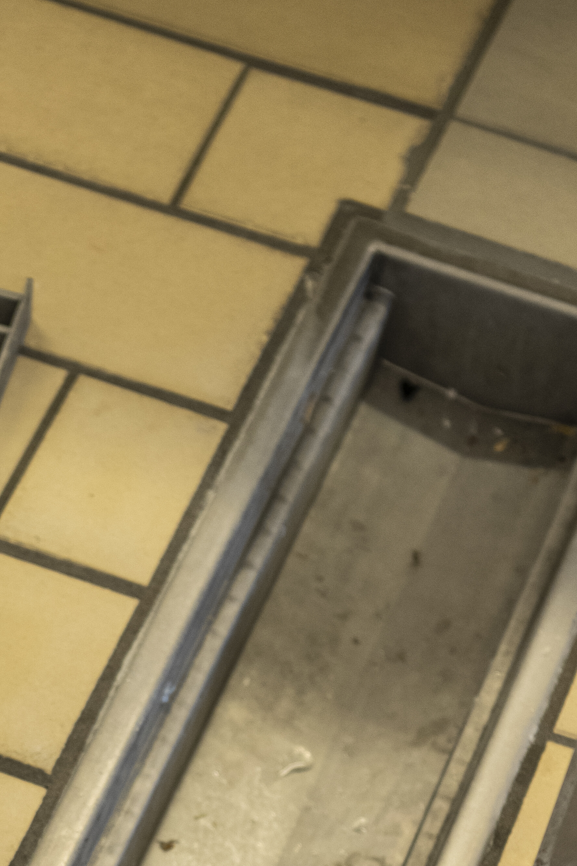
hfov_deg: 8.8
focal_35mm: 155
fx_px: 3727
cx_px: -99
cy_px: 1164
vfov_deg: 12.8
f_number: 3.5
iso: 400
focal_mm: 50
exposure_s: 1/160
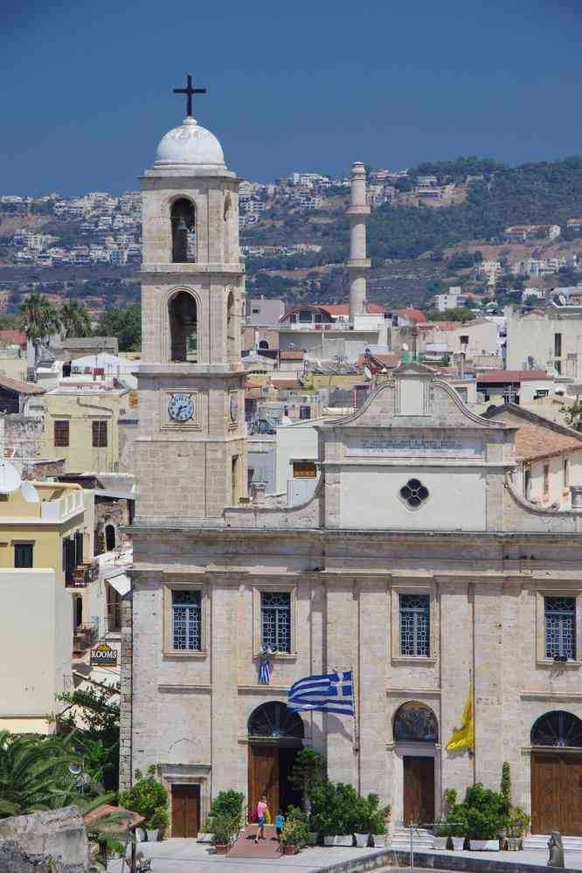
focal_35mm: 150
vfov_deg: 13.7
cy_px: 436
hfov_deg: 9.1
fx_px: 3637
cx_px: 291
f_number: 11
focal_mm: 100
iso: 200
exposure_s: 1/125
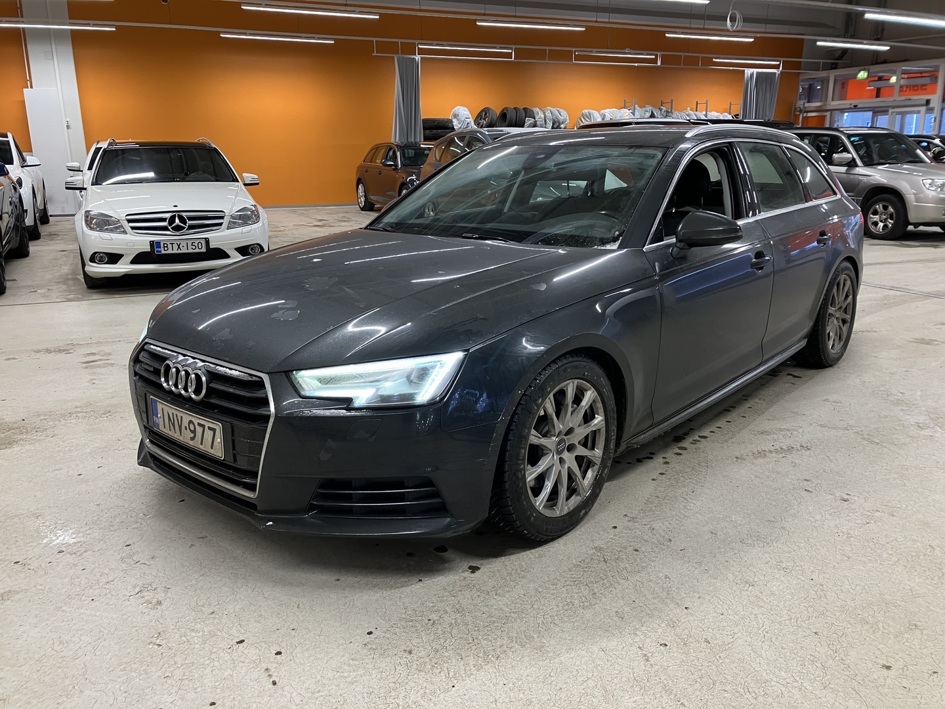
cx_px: 472
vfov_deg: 49.7
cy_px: 354
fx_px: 764
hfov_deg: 63.4
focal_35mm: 28
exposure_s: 1/50
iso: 64
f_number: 1.8
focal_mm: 3.99
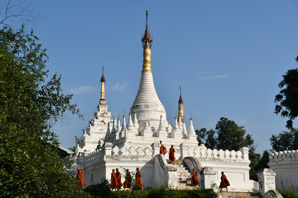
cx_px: 149
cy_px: 99
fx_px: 546
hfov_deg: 30.5
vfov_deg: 20.6
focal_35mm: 66
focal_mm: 44
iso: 100
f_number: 7.1
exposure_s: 1/1250
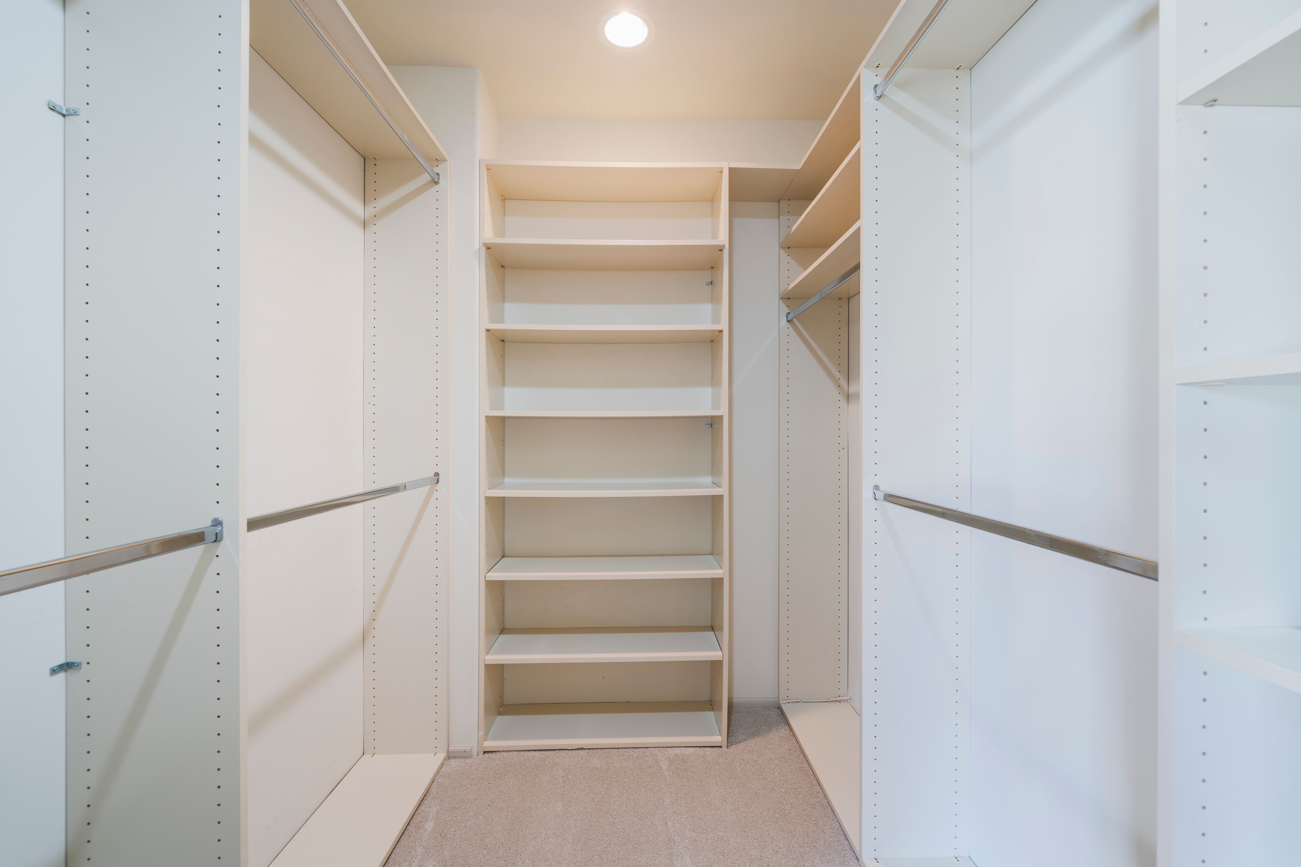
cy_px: 434
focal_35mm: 14
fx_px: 506
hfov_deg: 104.3
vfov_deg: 81.2
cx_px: 650
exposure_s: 1/3
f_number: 7.1
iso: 100
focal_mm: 14
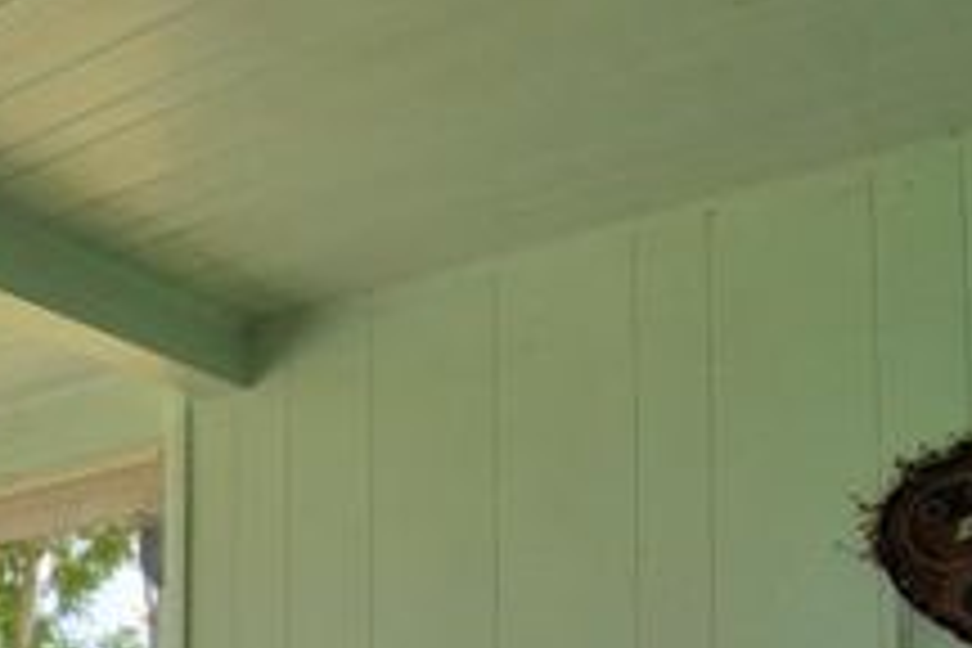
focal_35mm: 49
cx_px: -416
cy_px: 803
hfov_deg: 28.9
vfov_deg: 24.6
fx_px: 1323
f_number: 4.5
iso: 125
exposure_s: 1/500
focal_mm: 10
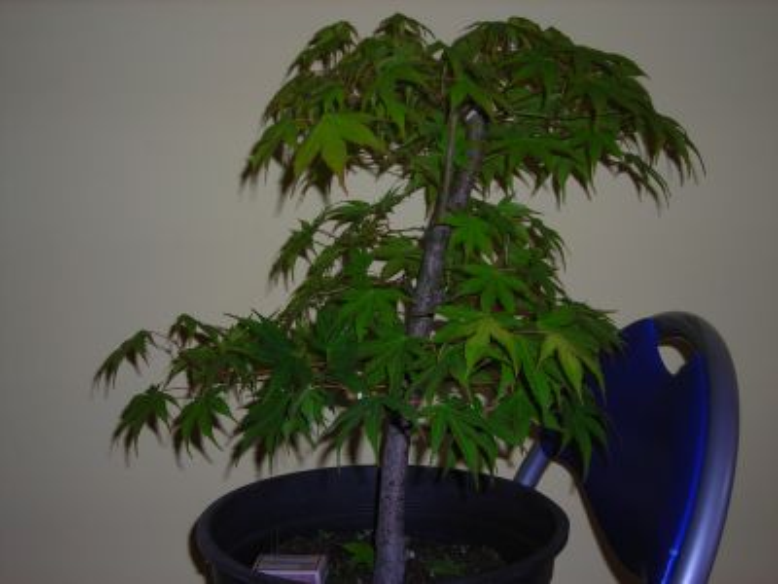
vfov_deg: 26.6
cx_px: 389
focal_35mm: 55
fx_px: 1236
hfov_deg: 34.9
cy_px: 292
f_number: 3.6
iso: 50
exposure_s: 1/60.1
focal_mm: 9.1
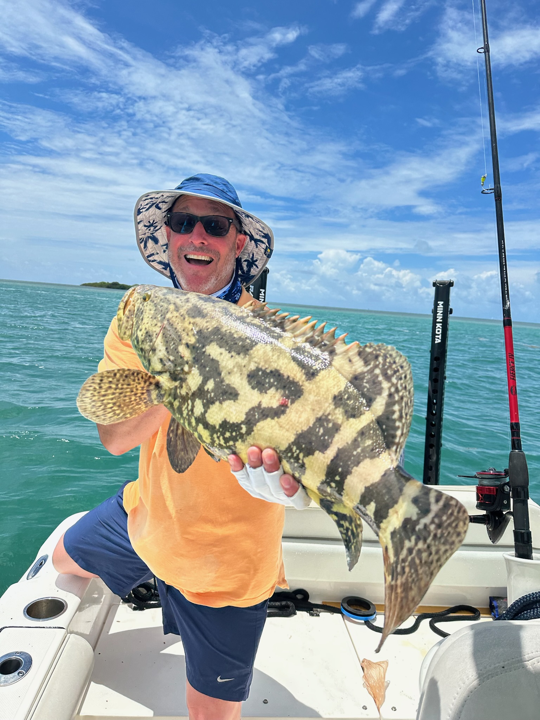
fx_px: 499
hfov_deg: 56.8
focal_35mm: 24
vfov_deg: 71.6
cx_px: 270
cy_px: 360
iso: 80
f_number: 1.78
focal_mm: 6.86
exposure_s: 1/6211
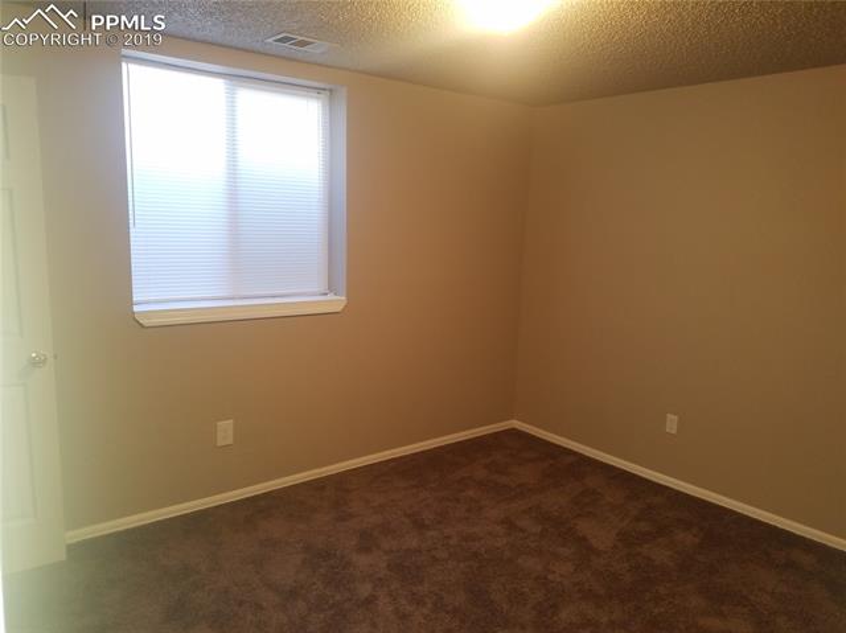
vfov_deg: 53.0
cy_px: 316
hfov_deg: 67.3
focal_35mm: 26
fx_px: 635
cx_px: 423
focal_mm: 4.2
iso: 100
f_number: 1.7
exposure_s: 1/24
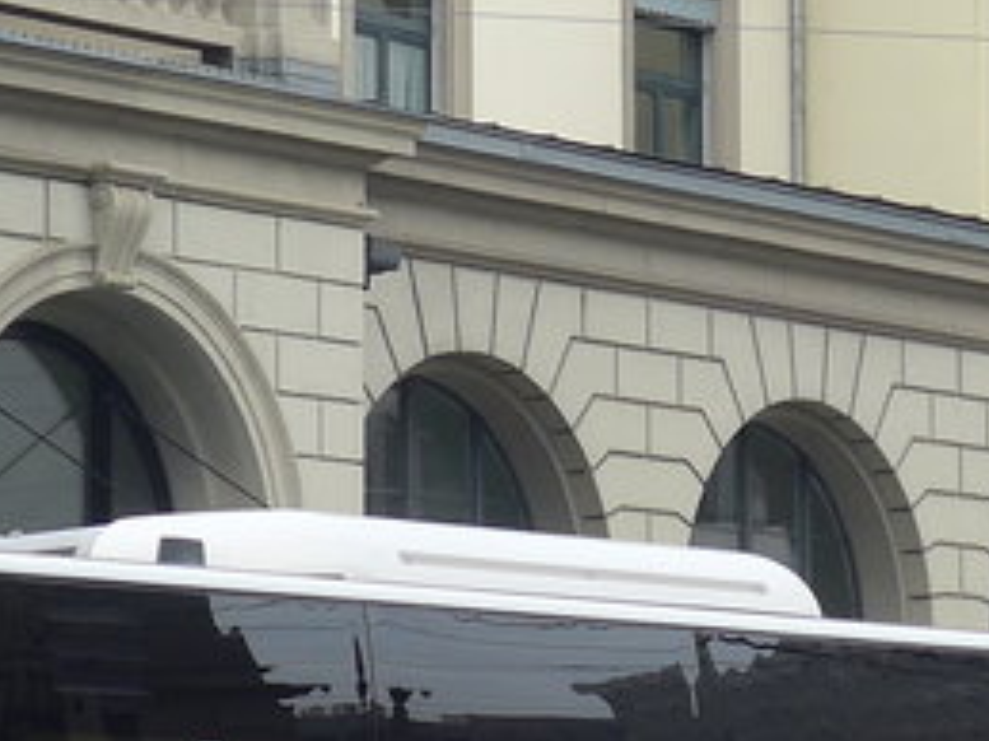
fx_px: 6483
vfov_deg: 6.5
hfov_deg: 8.7
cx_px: 638
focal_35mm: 227
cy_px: 424
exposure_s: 1/200
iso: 80
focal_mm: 10.1
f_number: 3.2
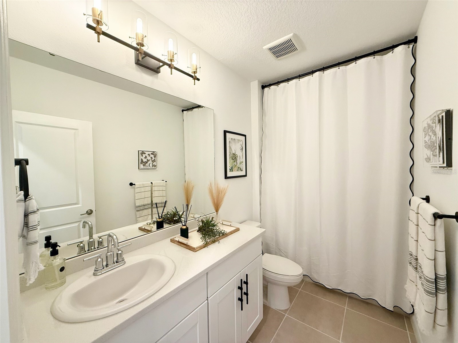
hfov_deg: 102.1
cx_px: 229
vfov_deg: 85.7
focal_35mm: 14
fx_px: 185
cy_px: 172
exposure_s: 1/120
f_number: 2.2
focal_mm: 2.22
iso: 320
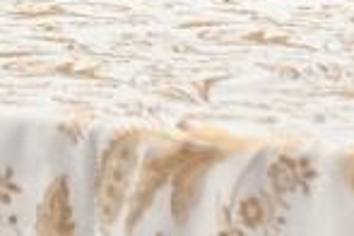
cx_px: 498
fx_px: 4513
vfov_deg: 2.9
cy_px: -560
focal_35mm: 459
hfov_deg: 4.5
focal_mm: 66
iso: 2500
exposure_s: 1/160
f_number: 4
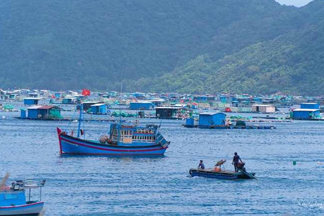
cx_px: 160
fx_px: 1507
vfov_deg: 8.2
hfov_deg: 12.3
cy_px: 110
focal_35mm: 168
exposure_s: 1/500
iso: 100
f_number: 4
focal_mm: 105
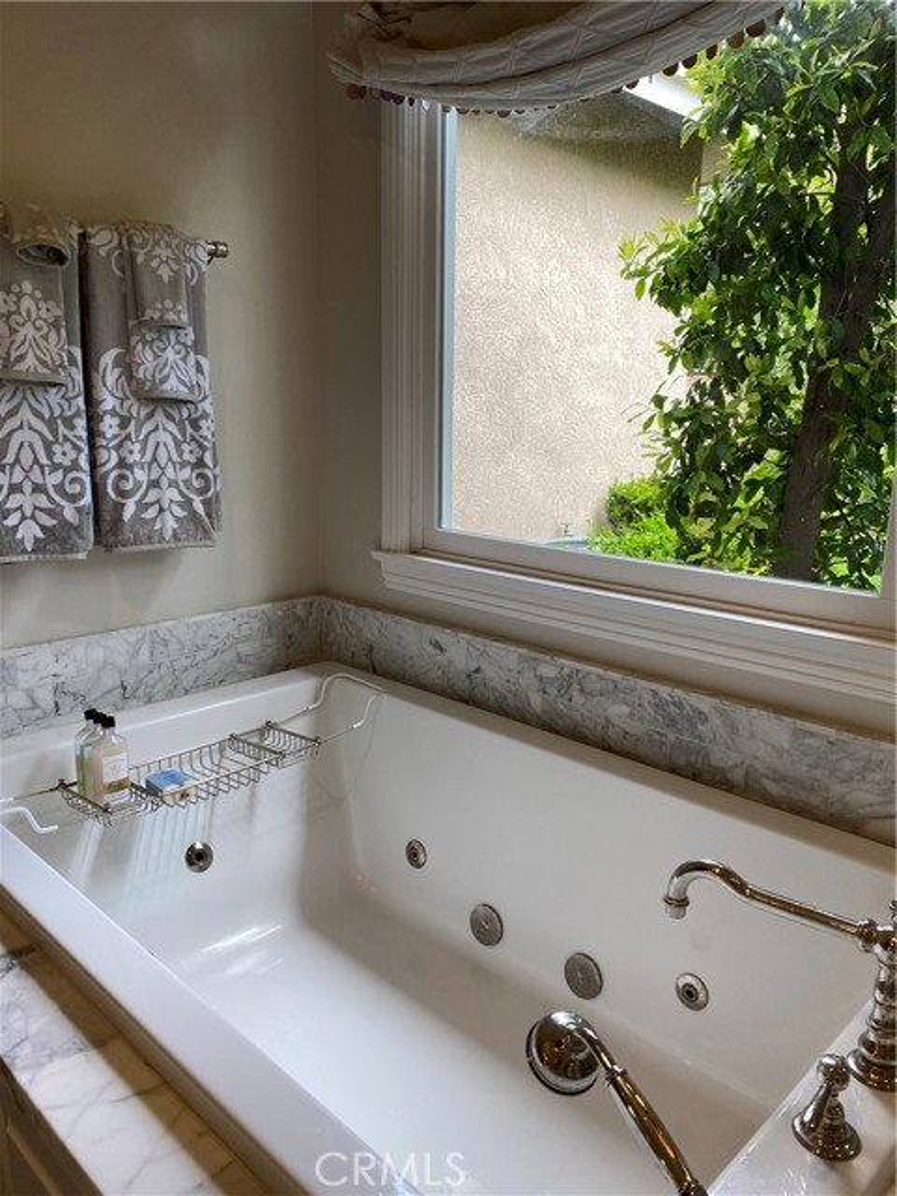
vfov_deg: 67.3
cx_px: 448
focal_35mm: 26
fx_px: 898
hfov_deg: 53.1
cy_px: 598
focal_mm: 4.25
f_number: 1.8
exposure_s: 1/120
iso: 64
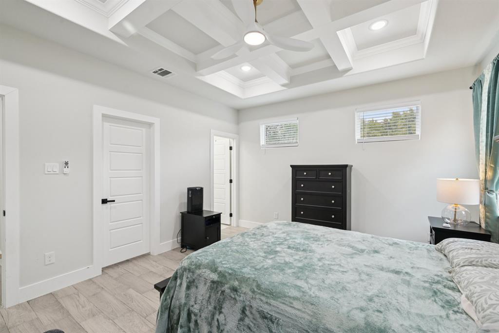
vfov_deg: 75.5
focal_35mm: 16
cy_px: 166
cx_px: 250
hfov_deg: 98.6
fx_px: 215
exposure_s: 1/25
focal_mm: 15.5
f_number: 8
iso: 400
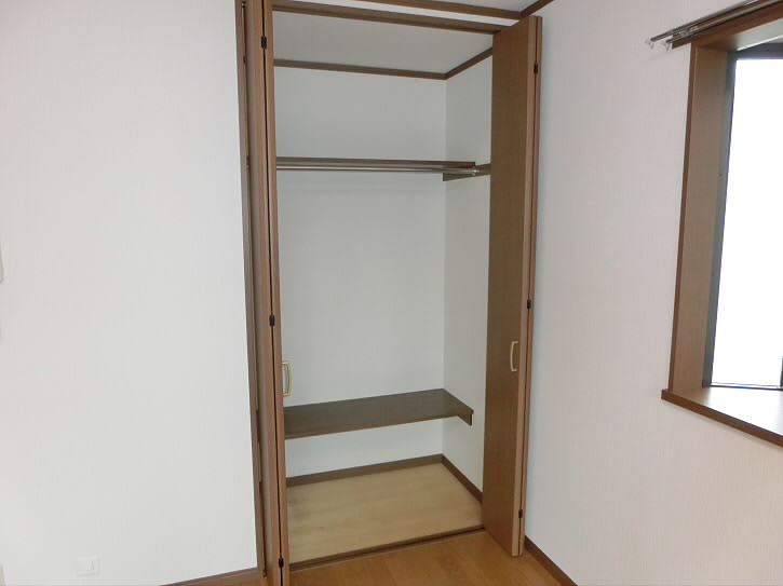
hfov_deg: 71.6
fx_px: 543
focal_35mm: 24
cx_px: 392
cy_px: 293
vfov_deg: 56.8
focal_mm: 4.24
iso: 320
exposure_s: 1/125
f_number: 3
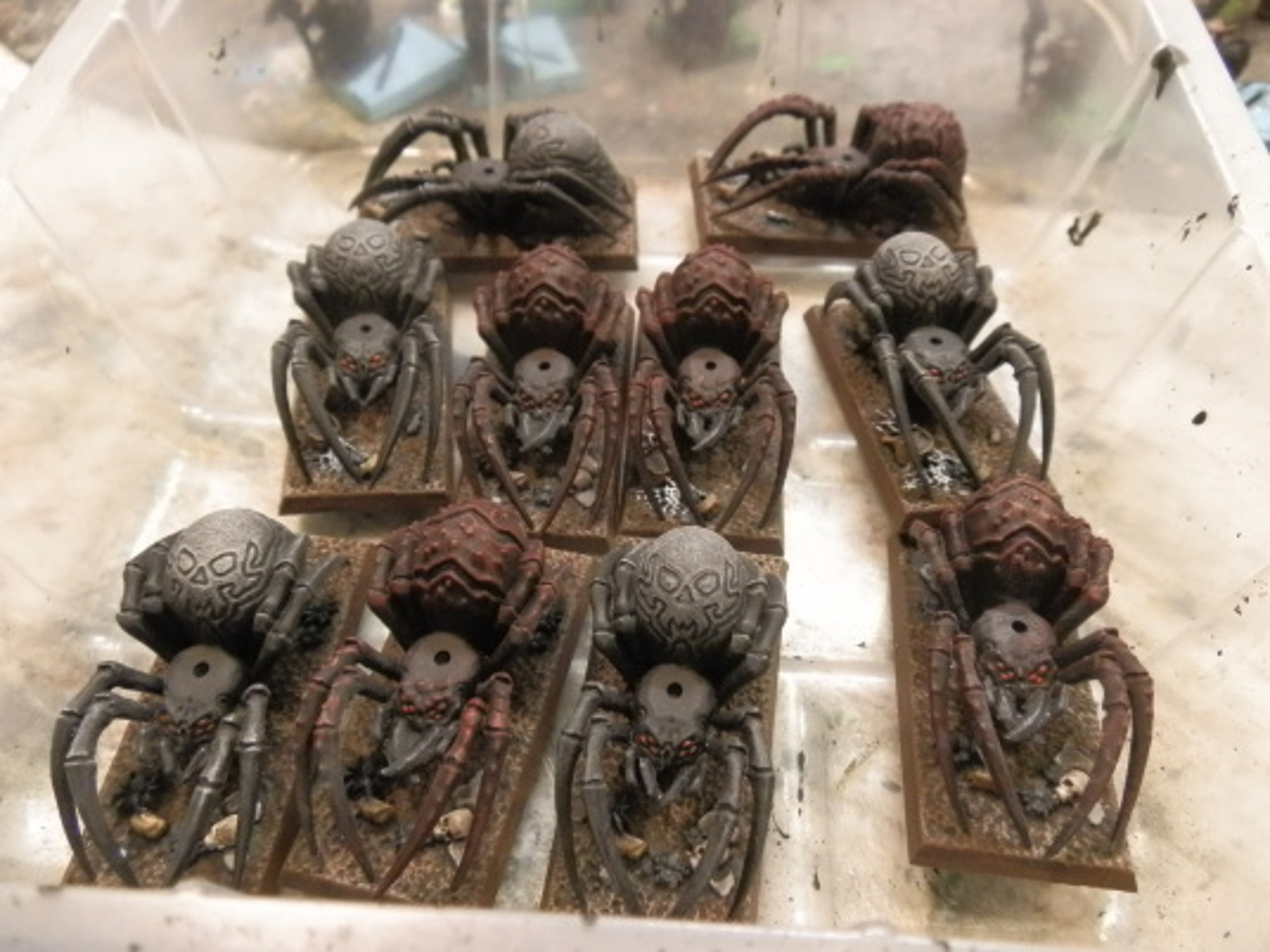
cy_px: 476
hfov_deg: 63.4
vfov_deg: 49.7
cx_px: 635
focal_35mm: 28
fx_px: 1027
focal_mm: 5
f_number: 3.1
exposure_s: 1/50
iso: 400
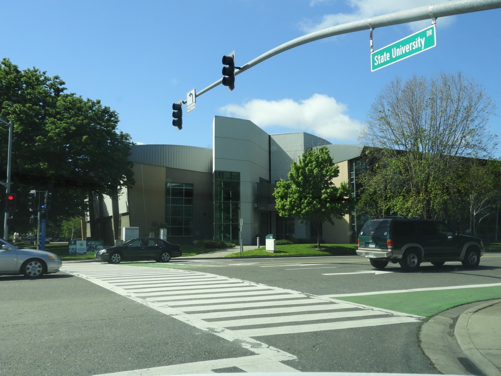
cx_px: 250
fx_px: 478
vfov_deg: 42.9
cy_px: 188
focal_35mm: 33
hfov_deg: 55.4
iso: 100
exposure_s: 1/800
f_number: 3.6
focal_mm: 5.9
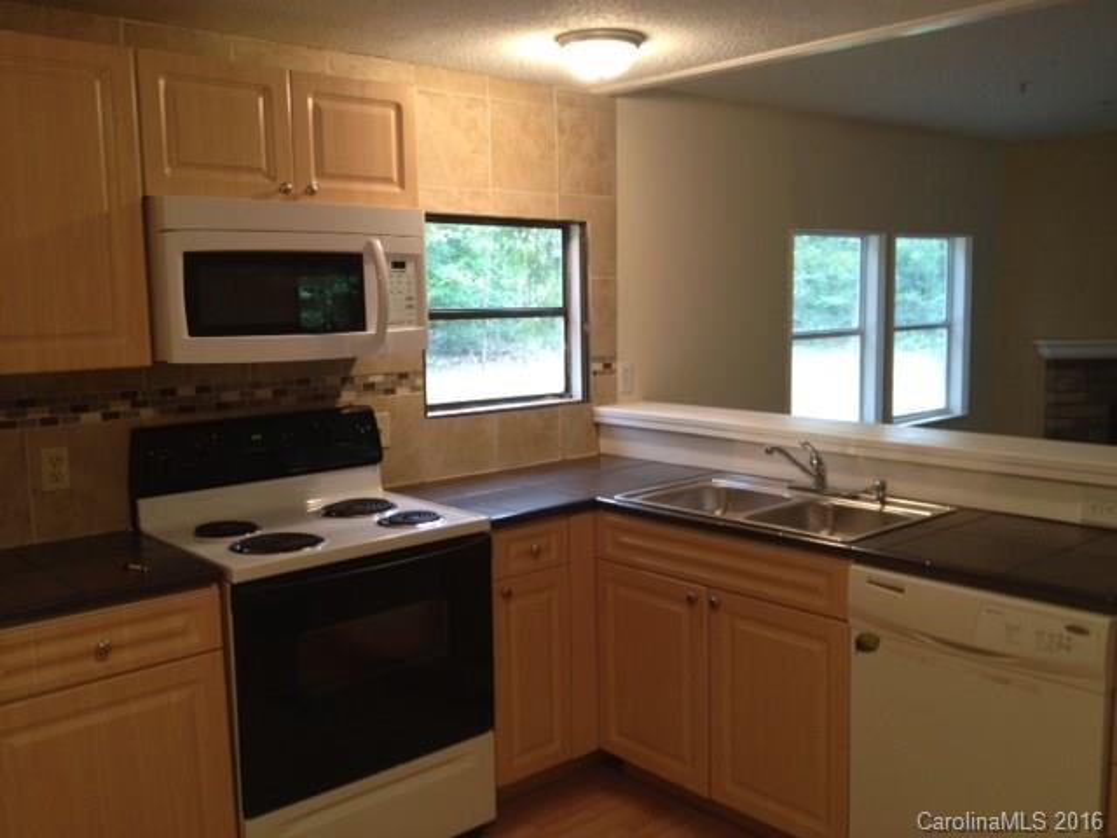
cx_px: 558
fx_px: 1129
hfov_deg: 52.6
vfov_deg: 40.7
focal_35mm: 35
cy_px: 419
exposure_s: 1/20
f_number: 2.4
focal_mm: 4.28
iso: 100
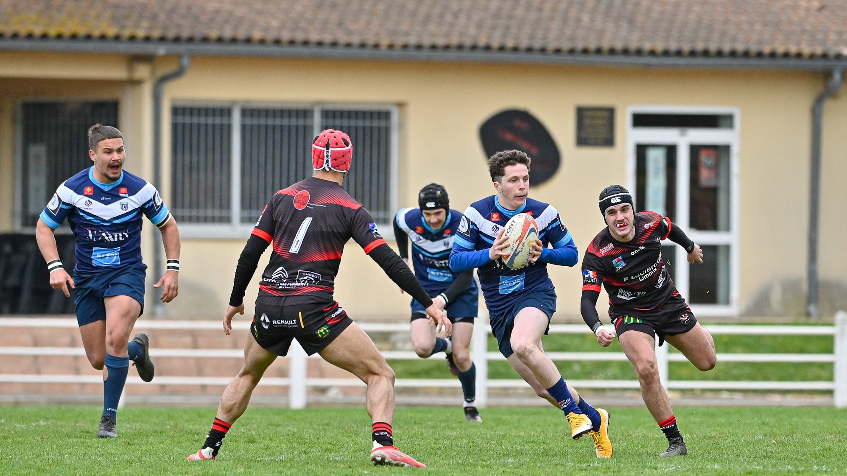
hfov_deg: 4.6
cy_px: 255
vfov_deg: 2.6
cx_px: 423
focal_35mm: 472
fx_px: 10600
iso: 320
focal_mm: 300
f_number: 4
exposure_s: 1/1600
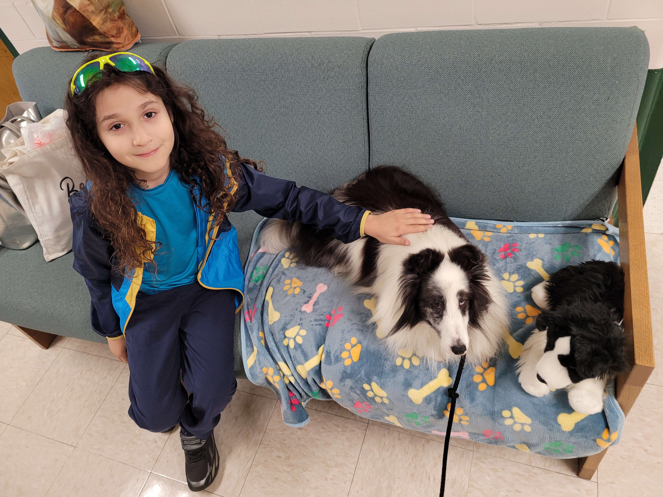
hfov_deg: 67.3
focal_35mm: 26
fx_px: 498
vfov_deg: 53.1
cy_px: 248
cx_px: 332
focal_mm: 5.4
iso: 200
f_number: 1.8
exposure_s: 1/60.2
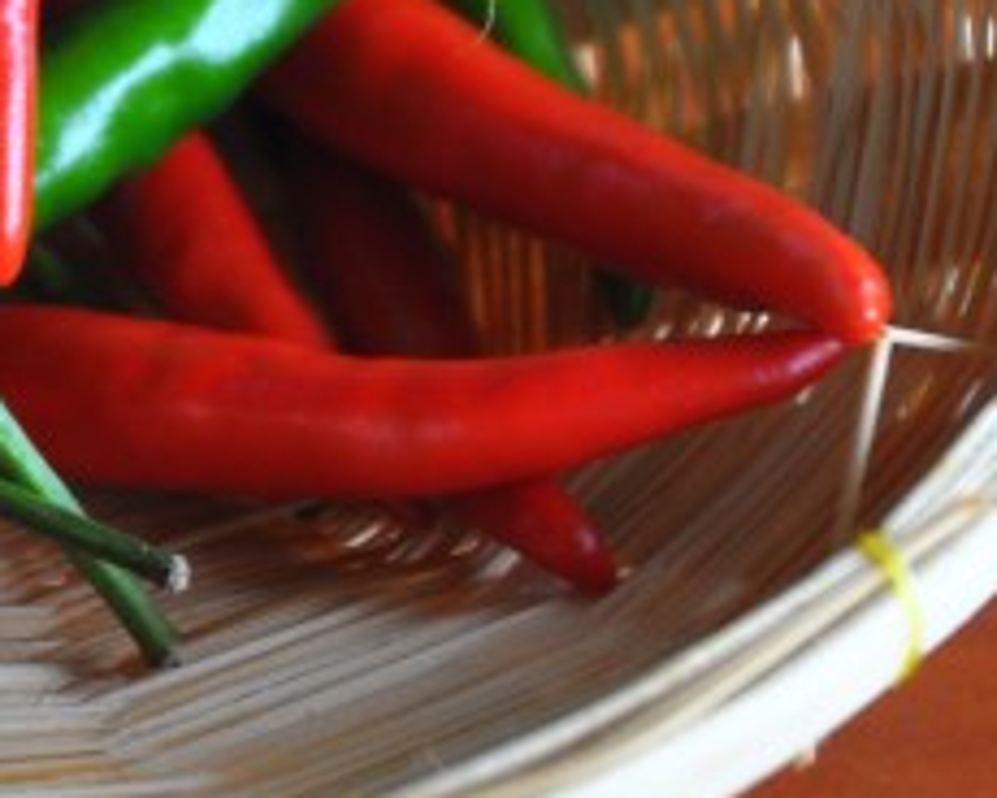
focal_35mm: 299
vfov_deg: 5.2
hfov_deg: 6.4
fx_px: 8823
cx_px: -225
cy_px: -128
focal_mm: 70
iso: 400
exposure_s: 1/25
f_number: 5.6
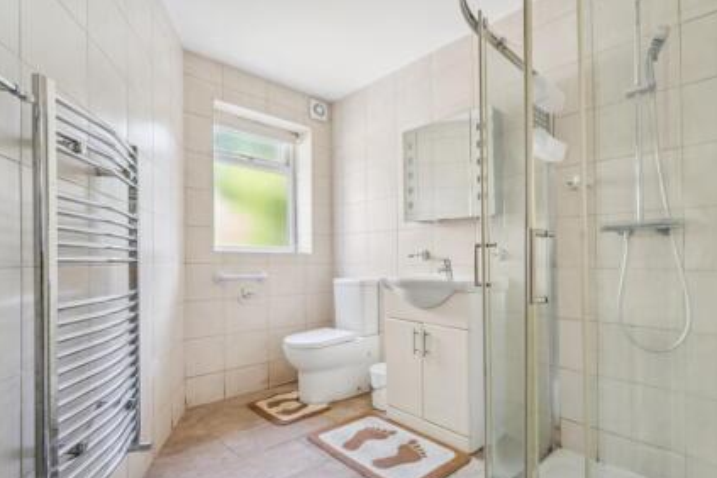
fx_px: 358
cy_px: 265
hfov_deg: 89.7
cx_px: 397
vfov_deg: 67.2
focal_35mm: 18
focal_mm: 16
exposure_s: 1/30
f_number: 5
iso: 640
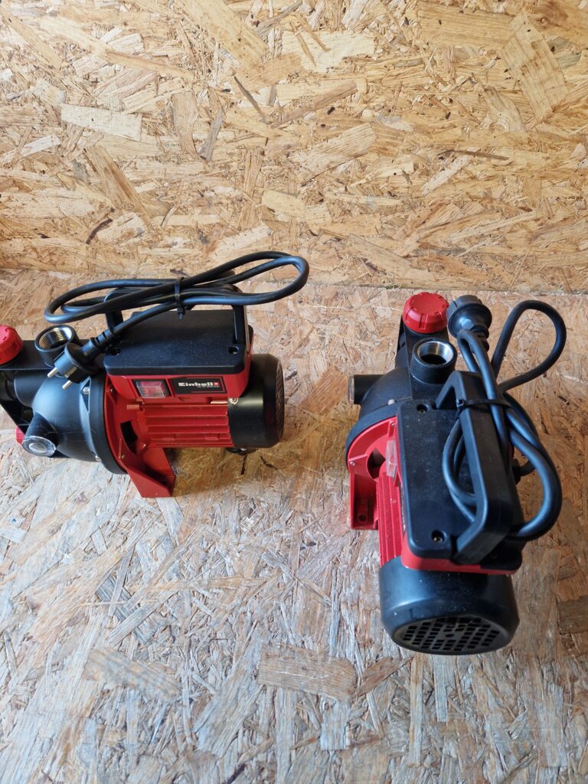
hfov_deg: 58.9
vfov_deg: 73.9
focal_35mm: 23
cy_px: 392
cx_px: 294
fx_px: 521
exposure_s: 1/100
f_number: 1.8
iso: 50
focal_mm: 5.4
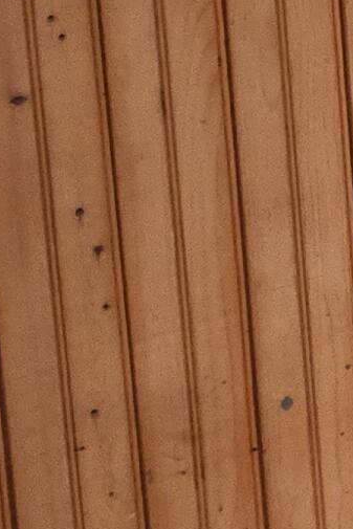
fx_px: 2087
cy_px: -179
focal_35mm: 142
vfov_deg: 13.8
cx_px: 1563
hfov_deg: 6.7
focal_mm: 5.4
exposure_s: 1/30
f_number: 1.8
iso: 320
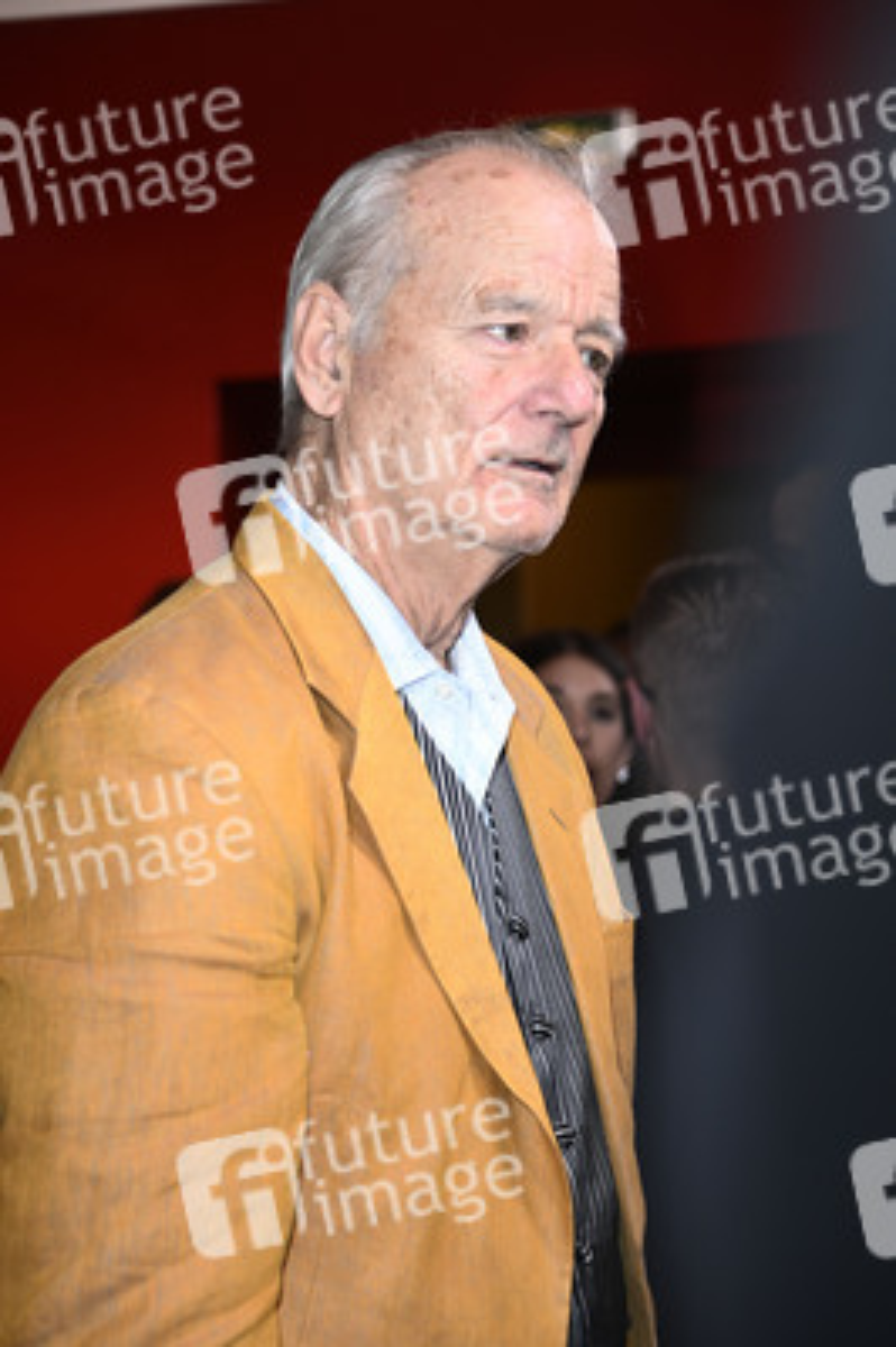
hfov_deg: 13.7
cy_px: 674
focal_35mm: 100
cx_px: 448
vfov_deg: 20.4
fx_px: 3740
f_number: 5.3
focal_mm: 100
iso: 800
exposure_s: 1/250
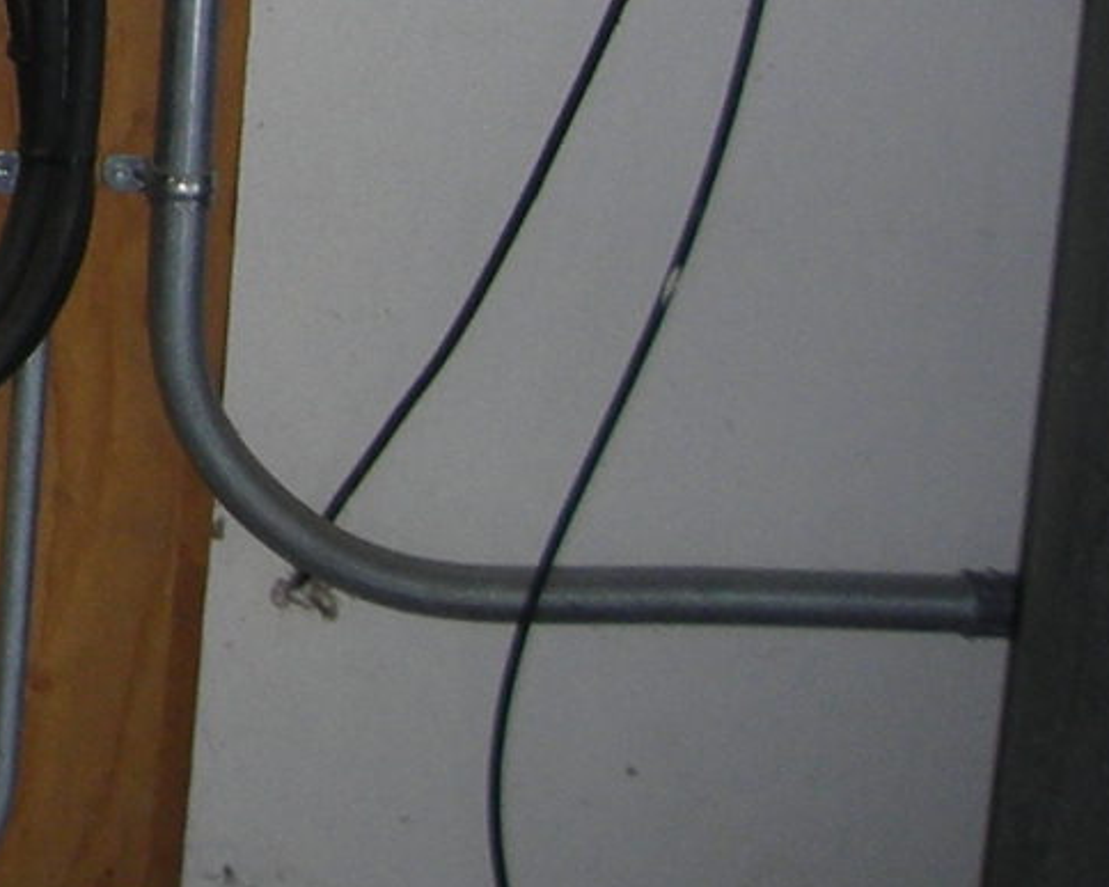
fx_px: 5152
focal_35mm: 157
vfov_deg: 9.3
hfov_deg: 11.0
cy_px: -791
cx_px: -1203
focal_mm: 6.3
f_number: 3.2
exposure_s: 1/60
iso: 74
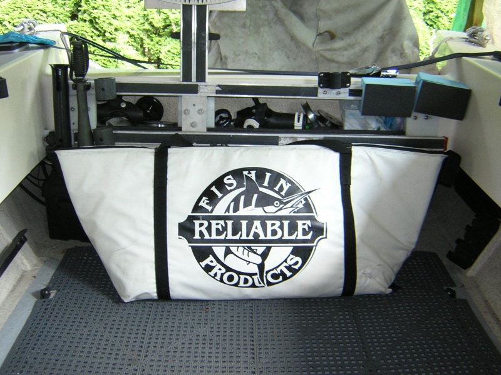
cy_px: 188
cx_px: 250
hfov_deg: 51.4
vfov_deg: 39.7
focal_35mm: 36
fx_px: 521
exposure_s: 1/27.6
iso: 256
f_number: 2.6
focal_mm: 4.7
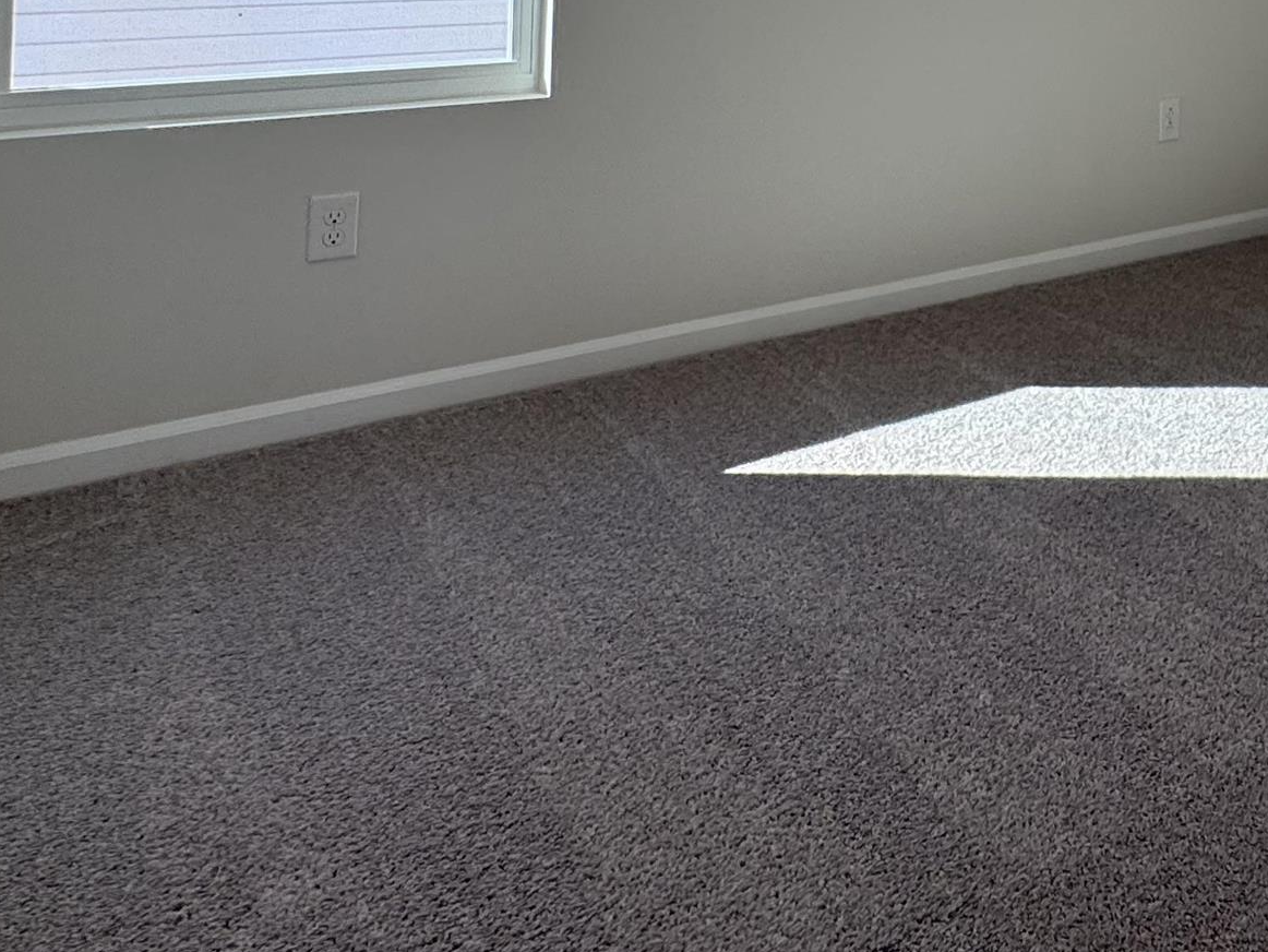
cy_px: -135
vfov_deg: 33.0
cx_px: 1211
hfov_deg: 44.2
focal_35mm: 37
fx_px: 1356
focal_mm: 2.22
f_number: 2.2
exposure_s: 1/205
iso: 40
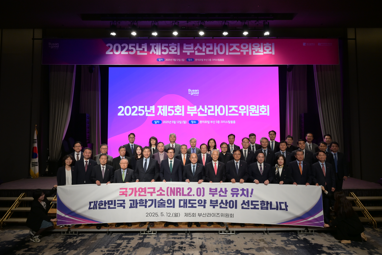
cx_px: 191
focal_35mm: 24
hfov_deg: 73.7
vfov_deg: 53.2
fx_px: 255
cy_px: 128
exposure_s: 1/125
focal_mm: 24
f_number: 6.3
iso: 1600
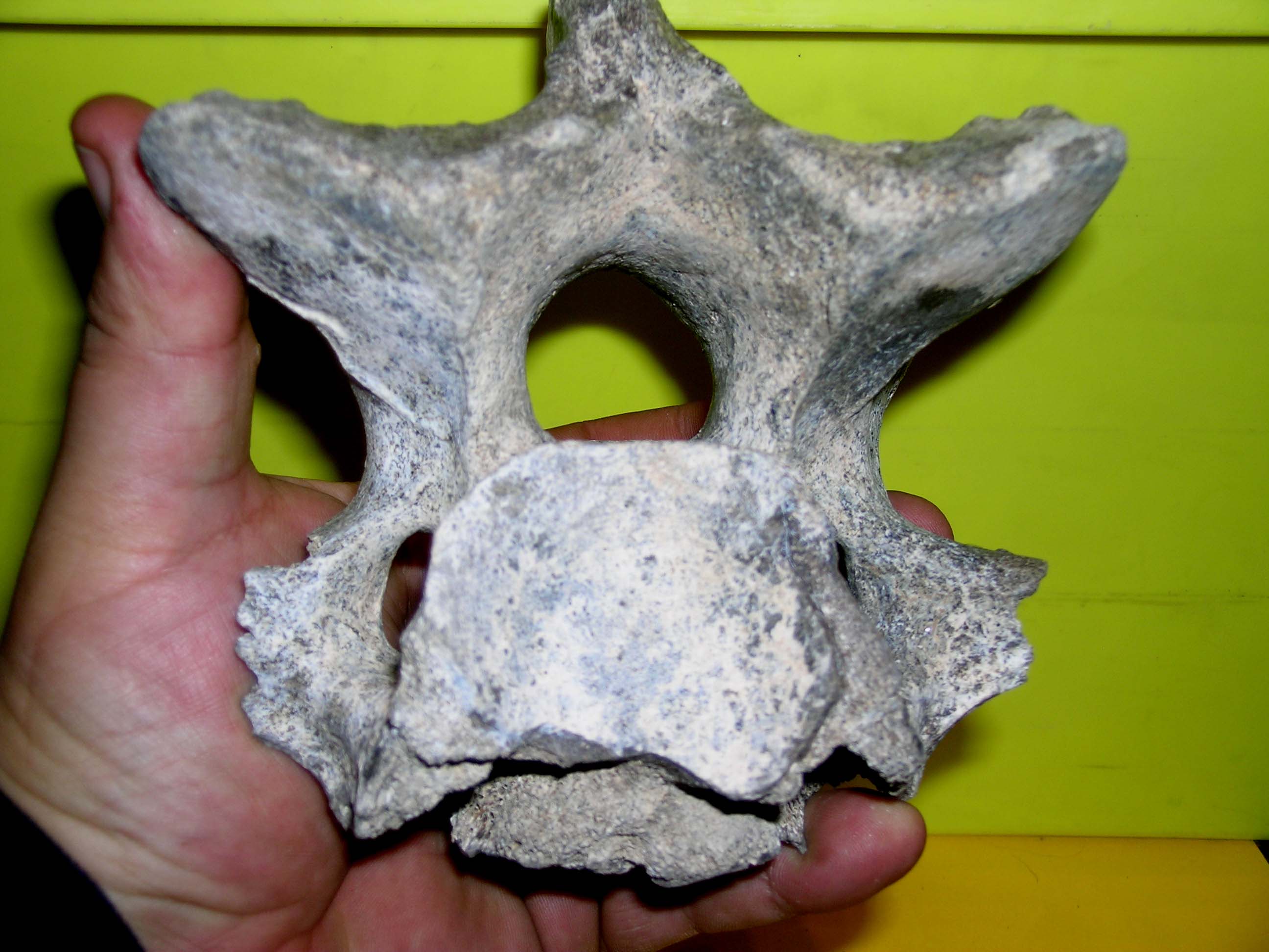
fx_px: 1540
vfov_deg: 34.3
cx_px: 634
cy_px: 476
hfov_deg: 44.8
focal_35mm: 42
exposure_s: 1/60.1
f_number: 3.2
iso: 50
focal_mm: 8.7
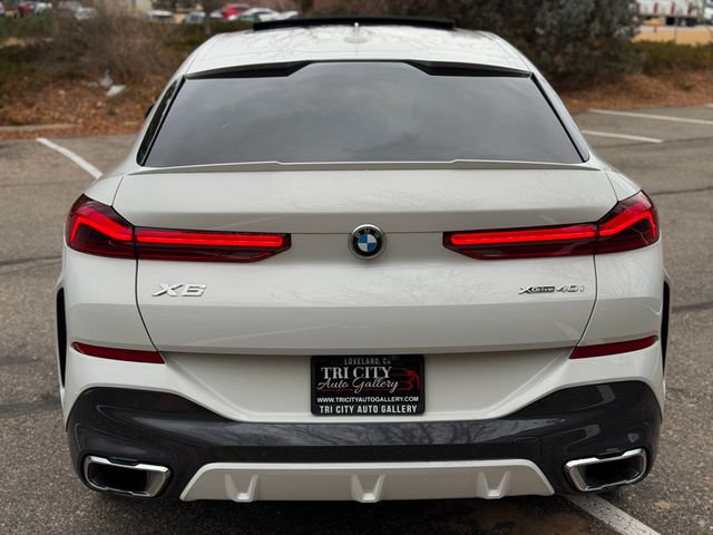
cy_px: 268
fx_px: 989
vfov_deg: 30.3
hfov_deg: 39.7
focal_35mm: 48
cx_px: 356
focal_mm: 6.76
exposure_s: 1/402
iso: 64
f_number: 1.78
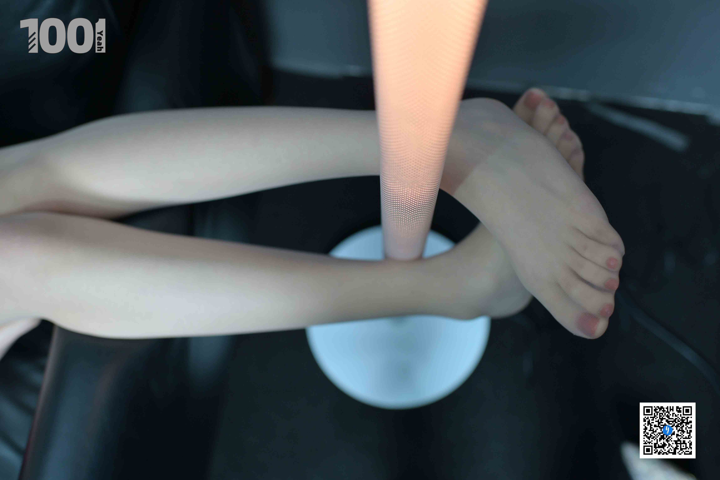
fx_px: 700
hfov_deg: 54.4
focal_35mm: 35
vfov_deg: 37.9
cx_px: 360
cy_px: 240
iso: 800
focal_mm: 35
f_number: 2.5
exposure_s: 1/160
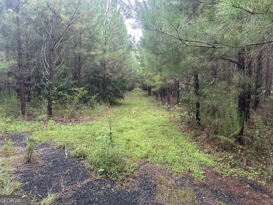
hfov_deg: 71.6
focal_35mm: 24
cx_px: 136
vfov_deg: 56.8
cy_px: 102
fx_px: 189
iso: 64
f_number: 1.78
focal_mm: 6.86
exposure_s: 1/153
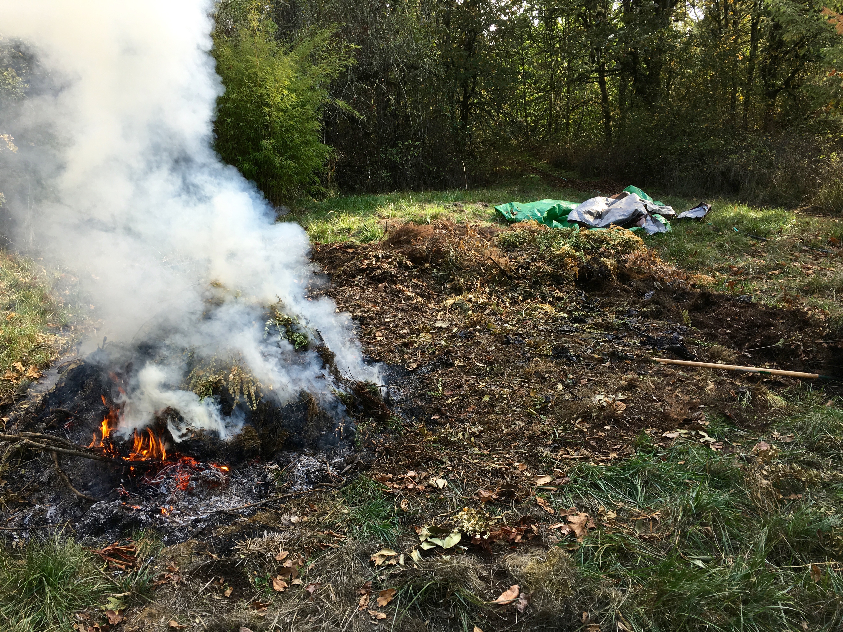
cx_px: 422
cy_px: 316
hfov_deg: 61.7
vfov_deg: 48.2
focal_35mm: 29
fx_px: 706
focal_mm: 4.15
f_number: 2.2
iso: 25
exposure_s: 1/151
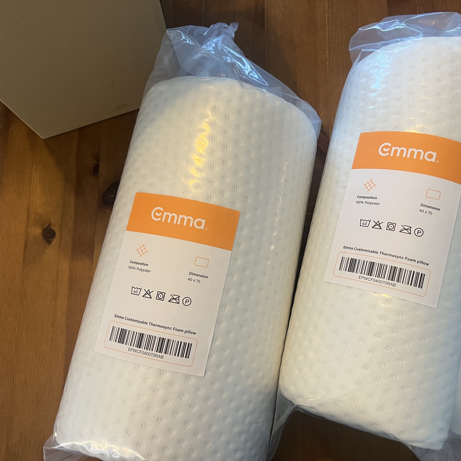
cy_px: 231
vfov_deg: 52.5
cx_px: 261
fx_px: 467
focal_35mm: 31
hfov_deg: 52.4
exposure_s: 1/50
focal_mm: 5.7
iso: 200
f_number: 1.5
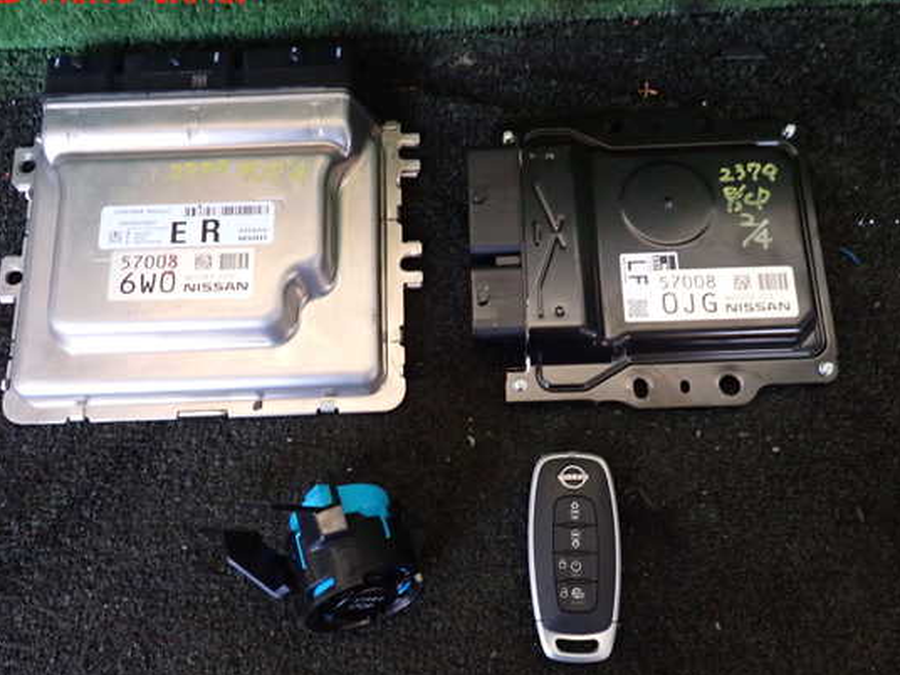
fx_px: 728
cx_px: 443
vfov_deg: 49.7
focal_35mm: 28
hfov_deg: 63.4
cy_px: 349
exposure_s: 1/30
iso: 800
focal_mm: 4.5
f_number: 2
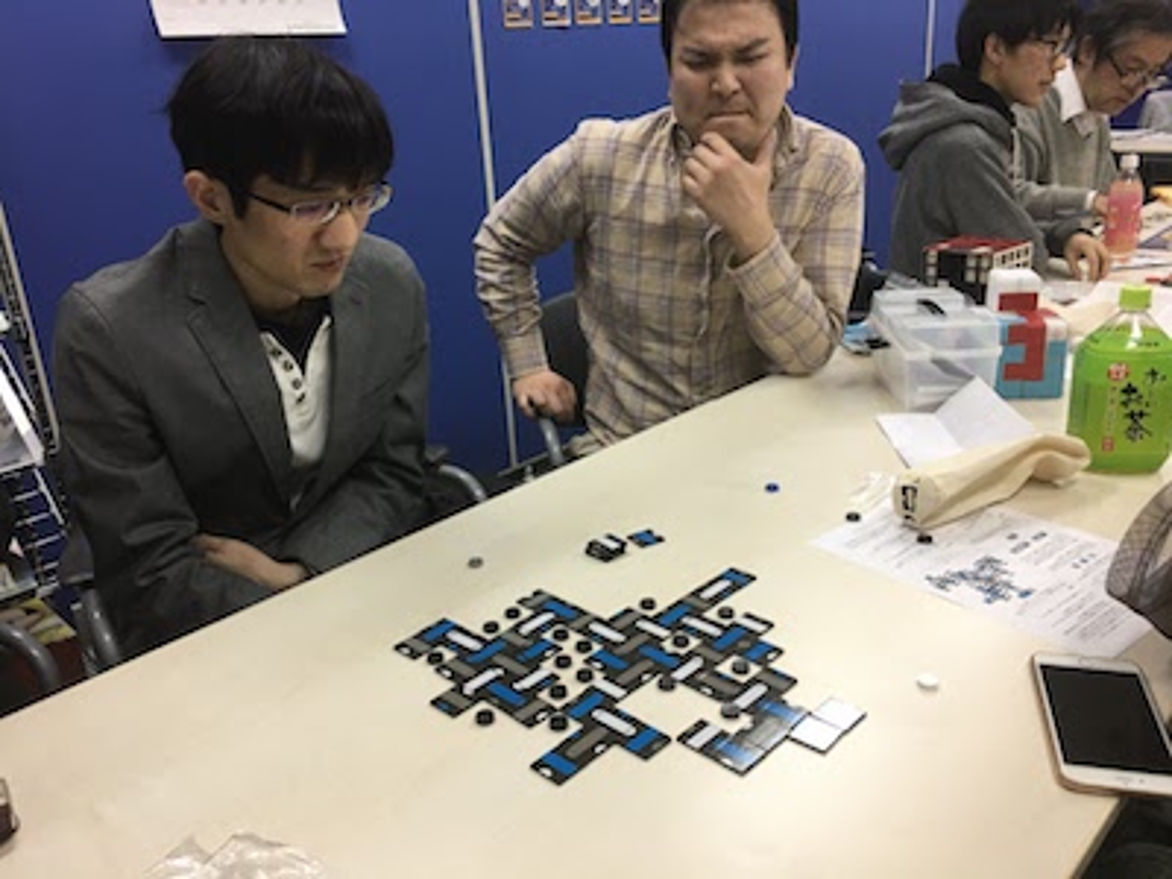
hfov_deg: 61.7
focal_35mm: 29
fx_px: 982
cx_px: 586
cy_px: 440
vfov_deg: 48.2
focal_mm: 4.15
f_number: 2.2
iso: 50
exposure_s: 1/33
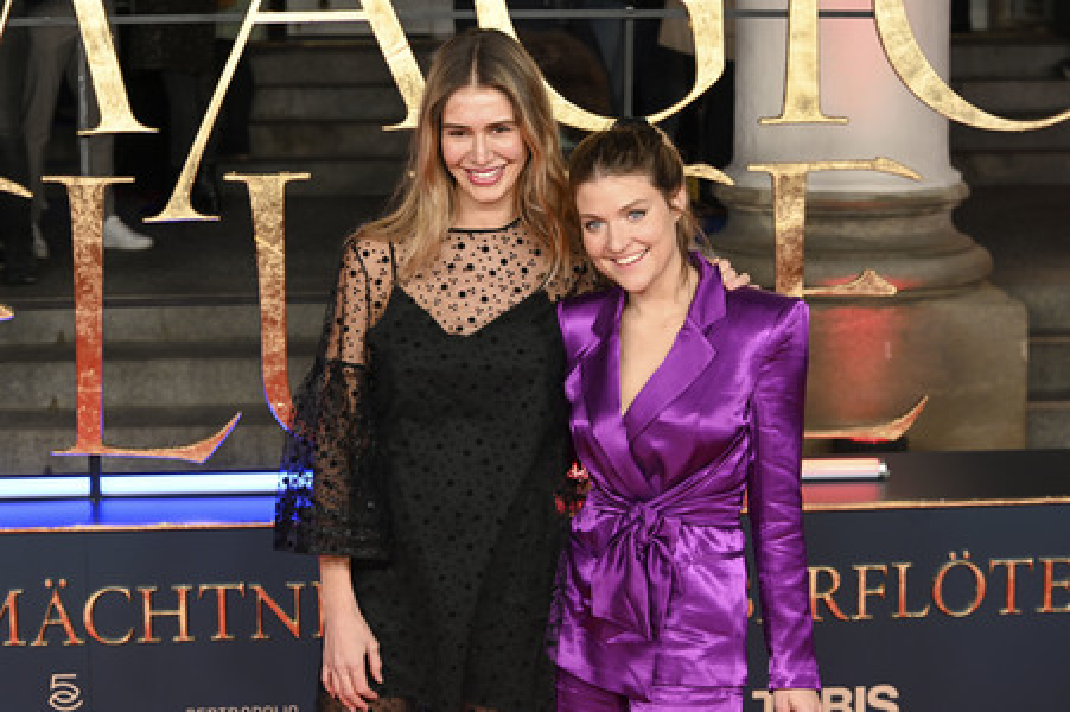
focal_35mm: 75
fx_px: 2227
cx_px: 535
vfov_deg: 18.2
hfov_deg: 27.0
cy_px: 356
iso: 640
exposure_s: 1/125
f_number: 5.6
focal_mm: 75
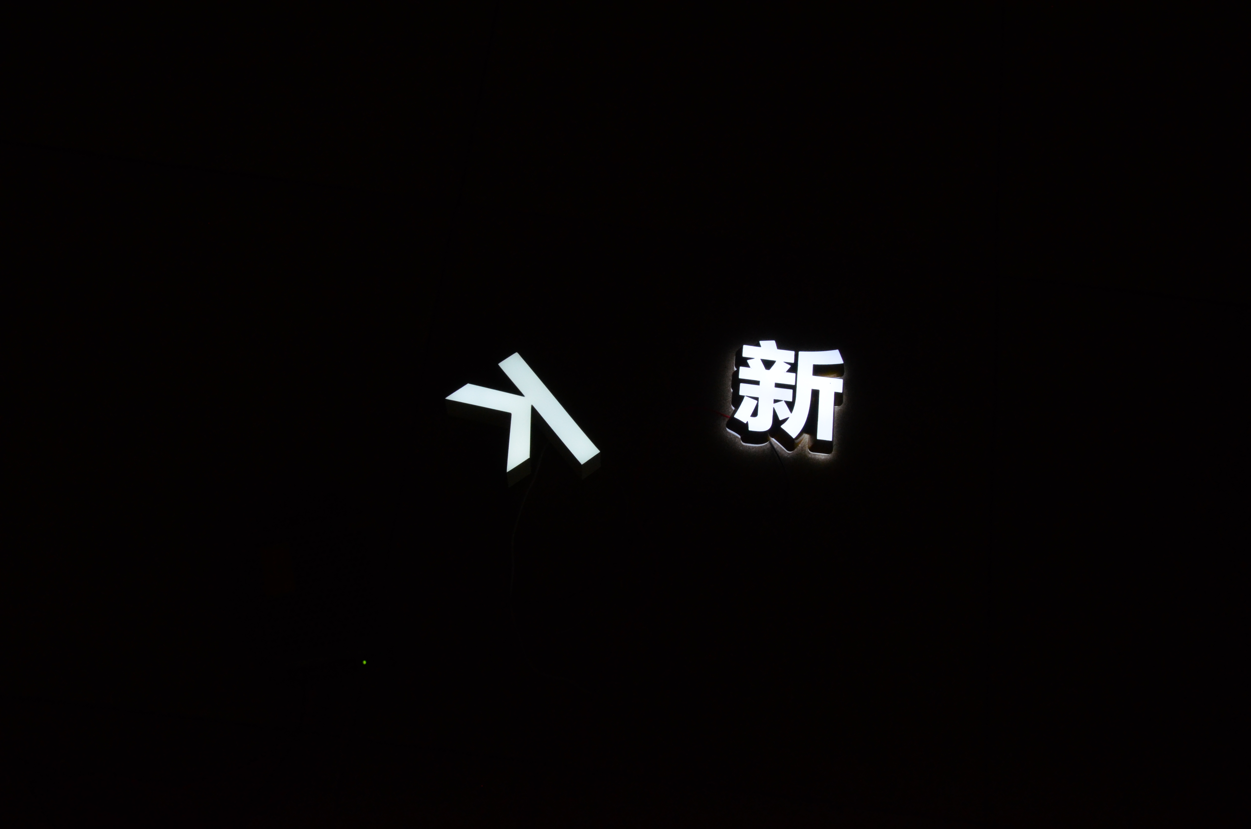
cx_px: 626
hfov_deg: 42.4
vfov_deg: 28.8
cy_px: 414
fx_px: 1613
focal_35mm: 46
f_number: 13
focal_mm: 31
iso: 1600
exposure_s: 1/640
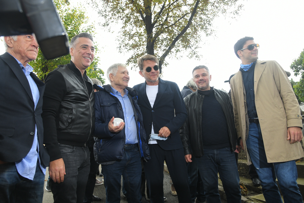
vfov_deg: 53.1
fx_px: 203
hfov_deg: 73.7
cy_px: 102
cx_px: 152
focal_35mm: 24
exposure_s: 1/320
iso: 1250
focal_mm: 24
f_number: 5.6
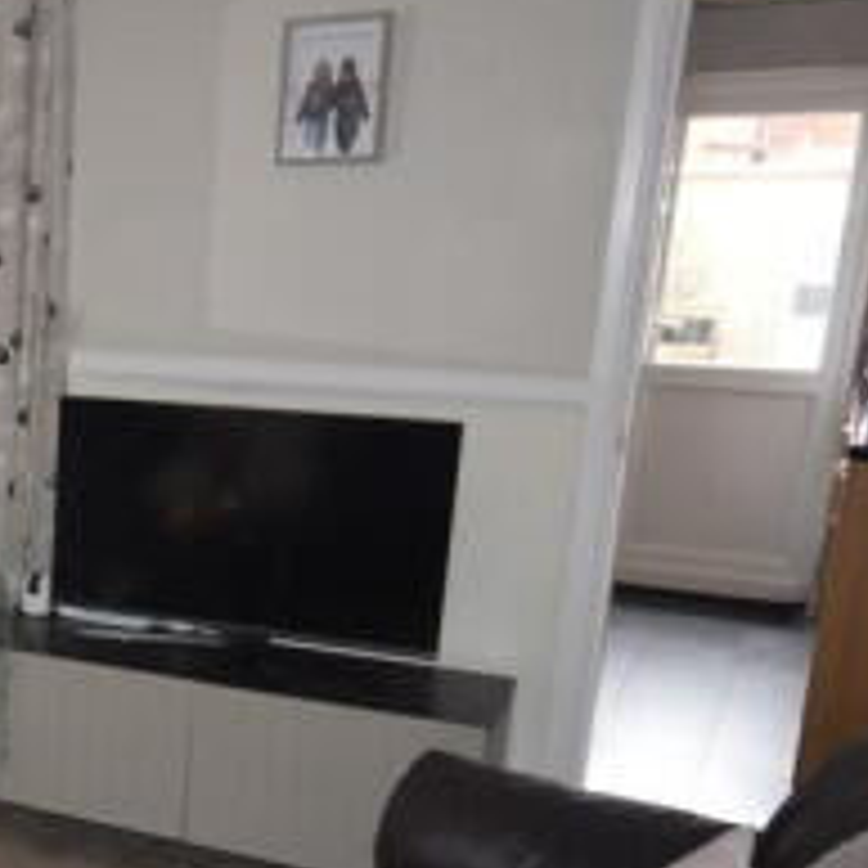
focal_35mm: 52
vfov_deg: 32.5
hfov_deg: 27.7
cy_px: 591
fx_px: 1475
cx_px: -241
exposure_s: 1/80
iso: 800
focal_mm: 12
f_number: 4.5
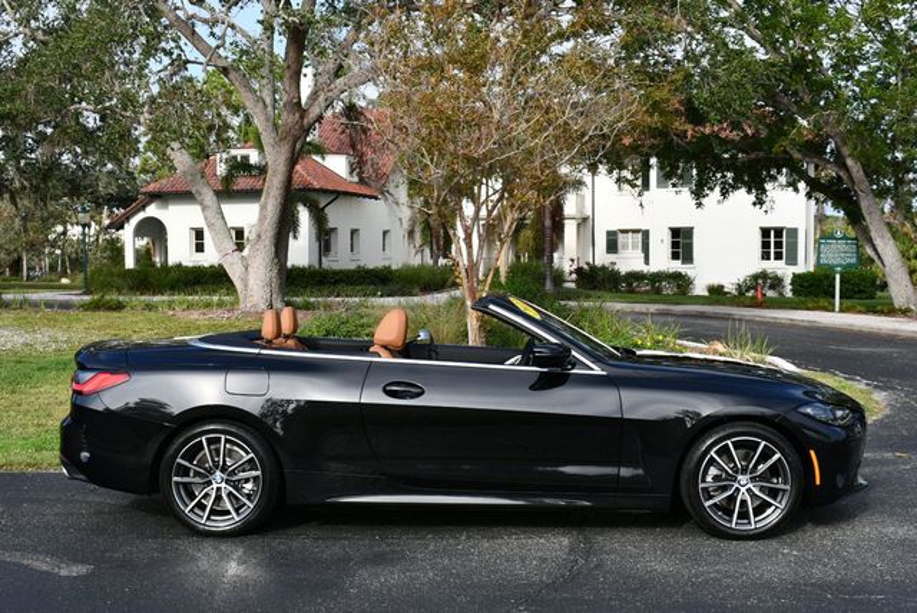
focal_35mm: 48
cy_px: 306
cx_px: 458
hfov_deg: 41.1
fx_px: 1224
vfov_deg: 28.1
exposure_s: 1/200
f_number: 8
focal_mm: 24
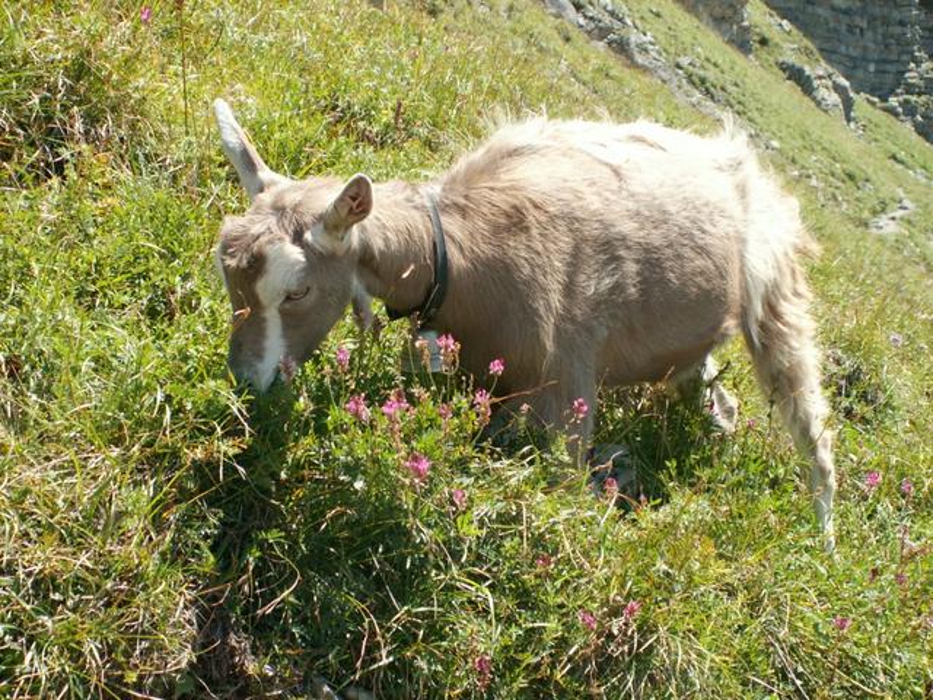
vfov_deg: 19.1
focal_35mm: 77
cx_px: 466
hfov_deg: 25.3
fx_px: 2075
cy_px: 350
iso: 50
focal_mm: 12.89
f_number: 3.5
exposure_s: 1/250
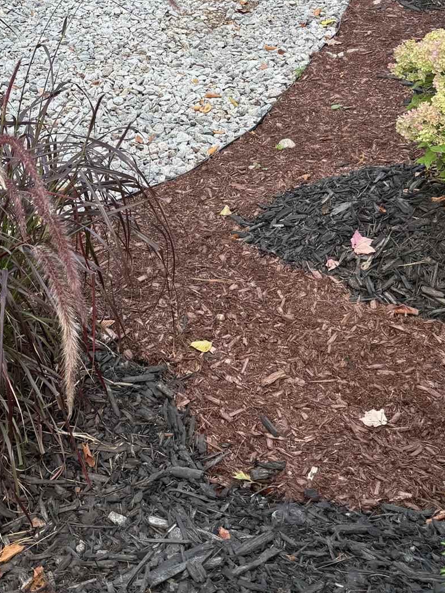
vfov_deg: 34.4
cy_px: 70
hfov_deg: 27.0
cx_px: 85
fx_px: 909
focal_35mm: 53
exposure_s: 1/121
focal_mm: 6.76
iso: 64
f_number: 1.78
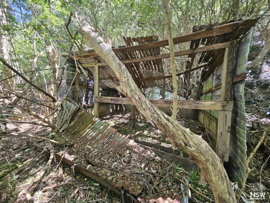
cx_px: 135
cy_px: 102
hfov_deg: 106.2
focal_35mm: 13
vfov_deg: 89.9
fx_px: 101
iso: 160
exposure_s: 1/50
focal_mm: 1.74
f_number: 2.2
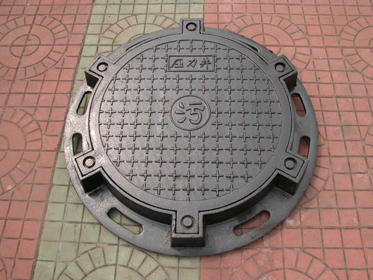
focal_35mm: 35
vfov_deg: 40.7
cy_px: 140
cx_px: 186
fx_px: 377
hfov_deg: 52.6
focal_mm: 8.9
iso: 100
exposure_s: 1/268
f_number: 5.6
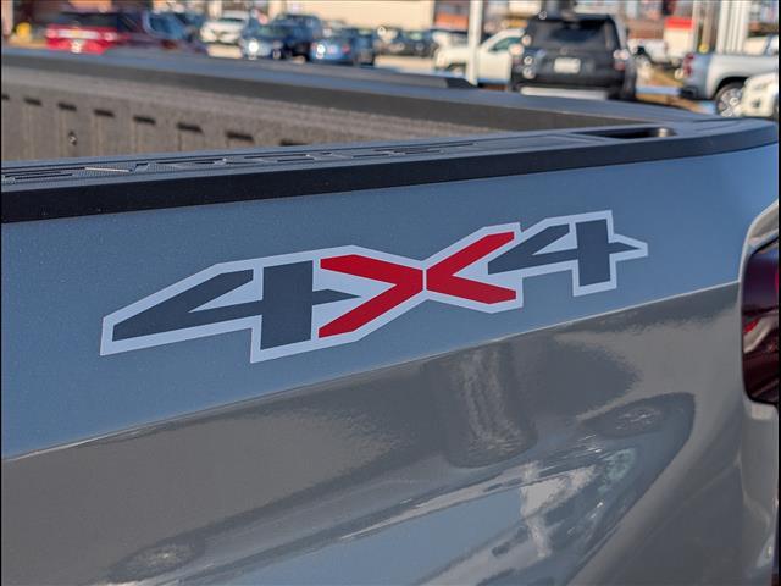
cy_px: 293
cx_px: 390
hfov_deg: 38.9
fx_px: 1106
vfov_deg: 29.7
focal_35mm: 49
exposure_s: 1/1429
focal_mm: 6.9
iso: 18
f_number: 1.68
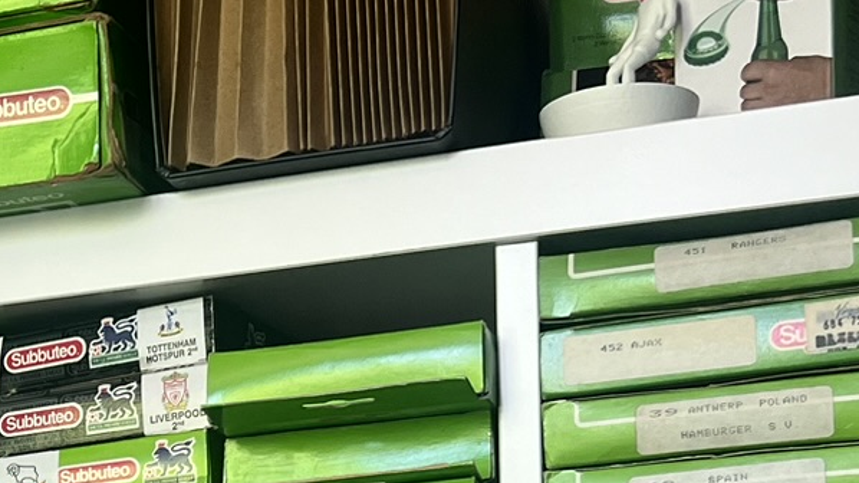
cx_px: 11
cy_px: 794
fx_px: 2209
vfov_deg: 11.8
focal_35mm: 97
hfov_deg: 21.3
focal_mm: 5.7
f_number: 1.5
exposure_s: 1/121
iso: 100
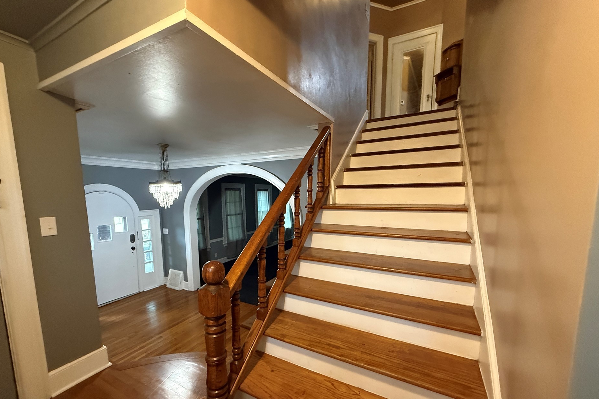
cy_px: 224
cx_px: 294
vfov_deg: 77.0
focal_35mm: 15
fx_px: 250
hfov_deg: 100.4
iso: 800
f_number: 2.2
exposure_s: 1/60
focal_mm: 2.22
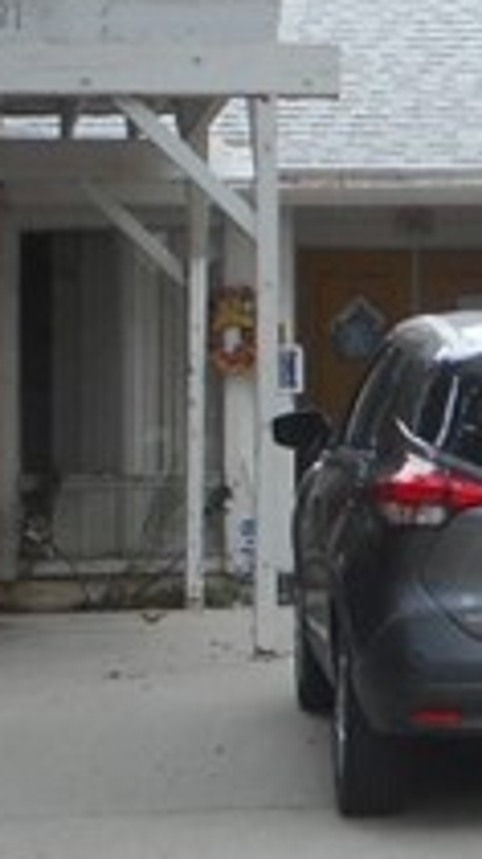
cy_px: 254
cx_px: 1180
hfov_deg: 6.4
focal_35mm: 181
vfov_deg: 11.9
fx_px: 4116
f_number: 4.2
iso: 80
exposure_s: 1/40
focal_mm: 6
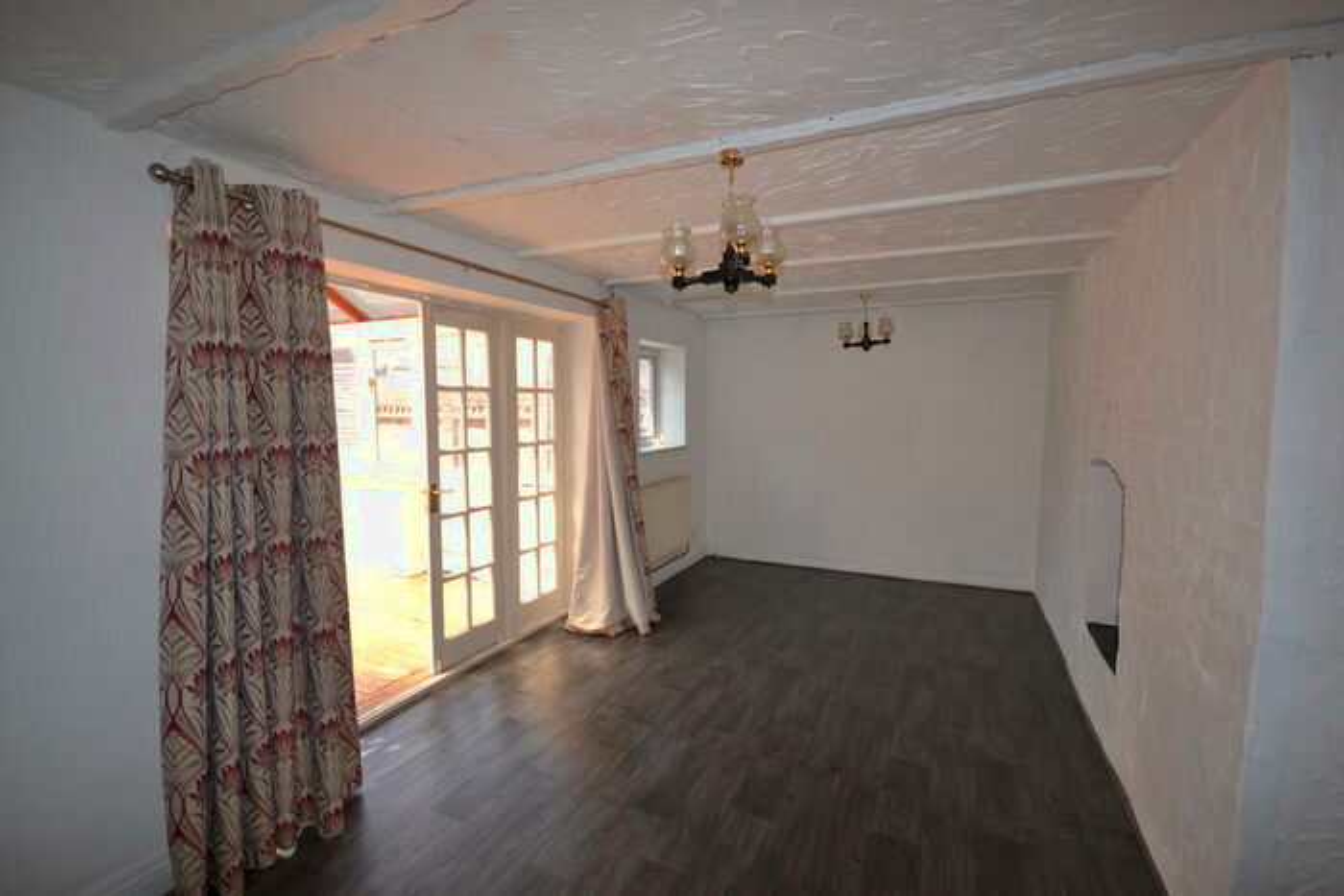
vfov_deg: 77.4
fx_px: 560
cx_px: 672
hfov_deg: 100.4
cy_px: 448
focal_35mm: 15
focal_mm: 10
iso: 200
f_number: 4
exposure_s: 1/125
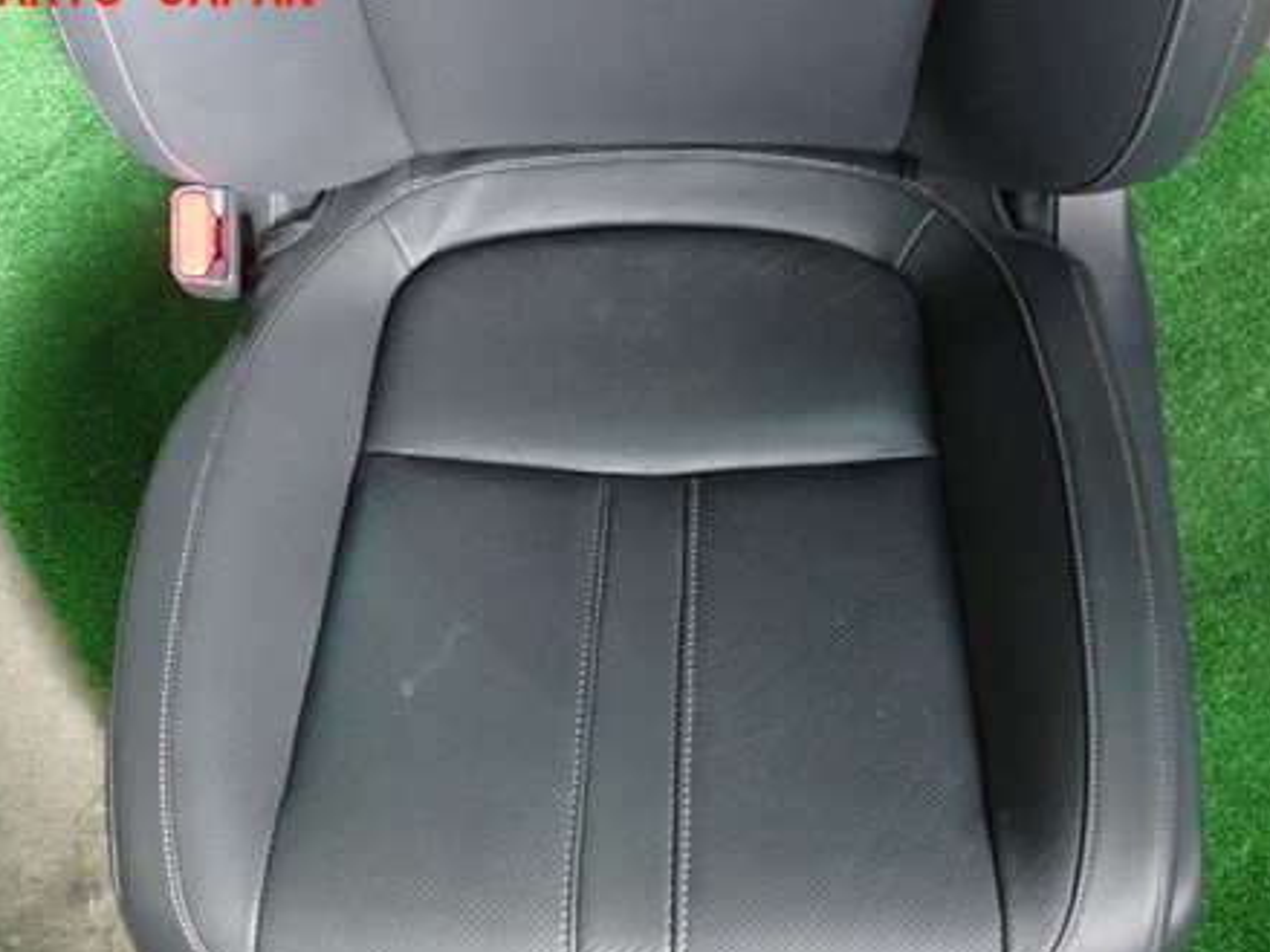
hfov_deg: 45.8
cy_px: 602
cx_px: 657
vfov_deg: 34.9
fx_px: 1504
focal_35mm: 41
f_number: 2.3
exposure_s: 1/100
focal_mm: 5.5
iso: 800
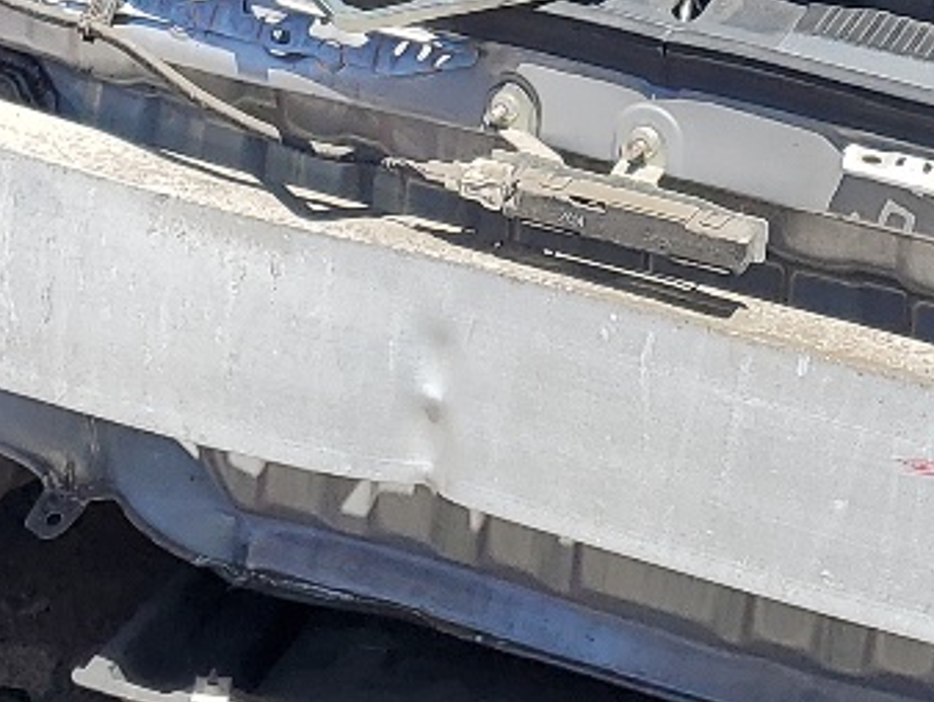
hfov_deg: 16.0
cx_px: 652
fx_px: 3321
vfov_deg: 11.3
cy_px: -511
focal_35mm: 123
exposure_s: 1/2000
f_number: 1.5
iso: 50
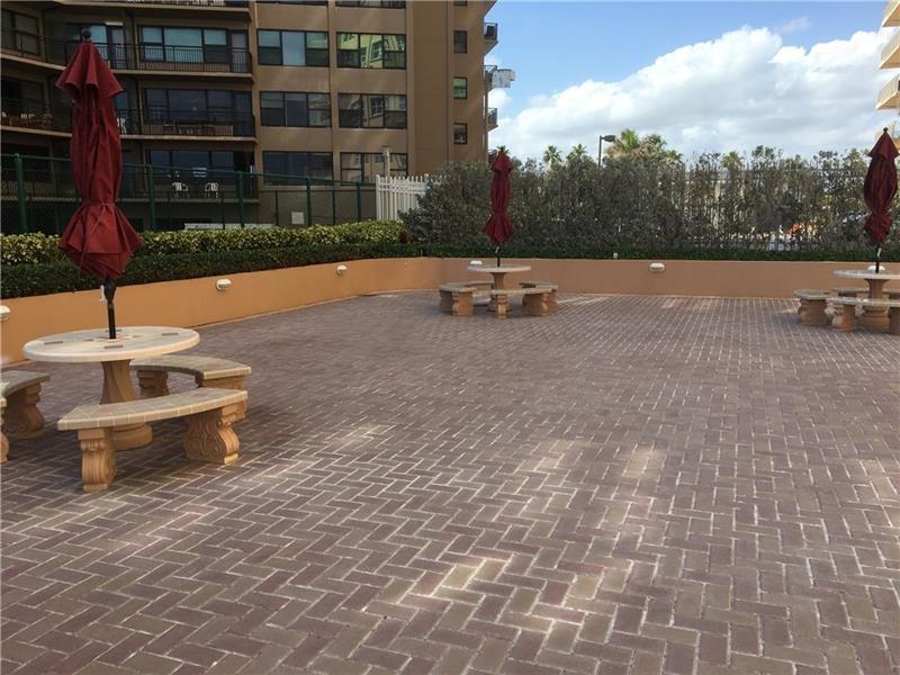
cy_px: 338
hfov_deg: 61.7
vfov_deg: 48.2
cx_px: 450
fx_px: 754
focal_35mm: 29
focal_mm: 4.15
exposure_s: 1/1183
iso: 25
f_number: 2.2
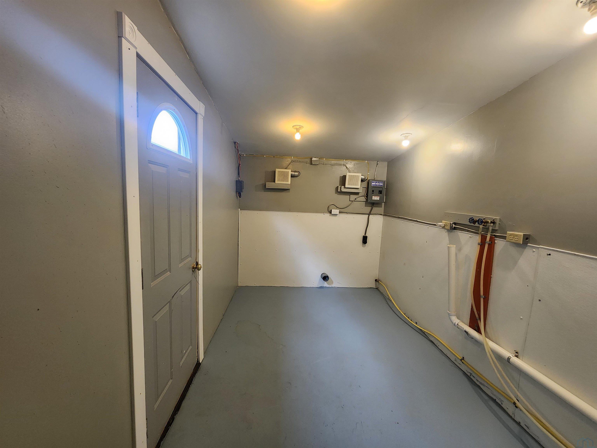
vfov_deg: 89.9
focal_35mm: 13
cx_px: 298
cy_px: 224
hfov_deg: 106.2
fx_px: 224
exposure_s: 1/60
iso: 250
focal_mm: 2.2
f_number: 2.2
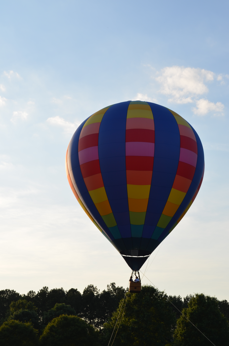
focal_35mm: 72
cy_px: 173
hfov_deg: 18.8
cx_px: 114
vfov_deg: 28.1
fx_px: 690
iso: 100
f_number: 10
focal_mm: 48
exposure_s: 1/200
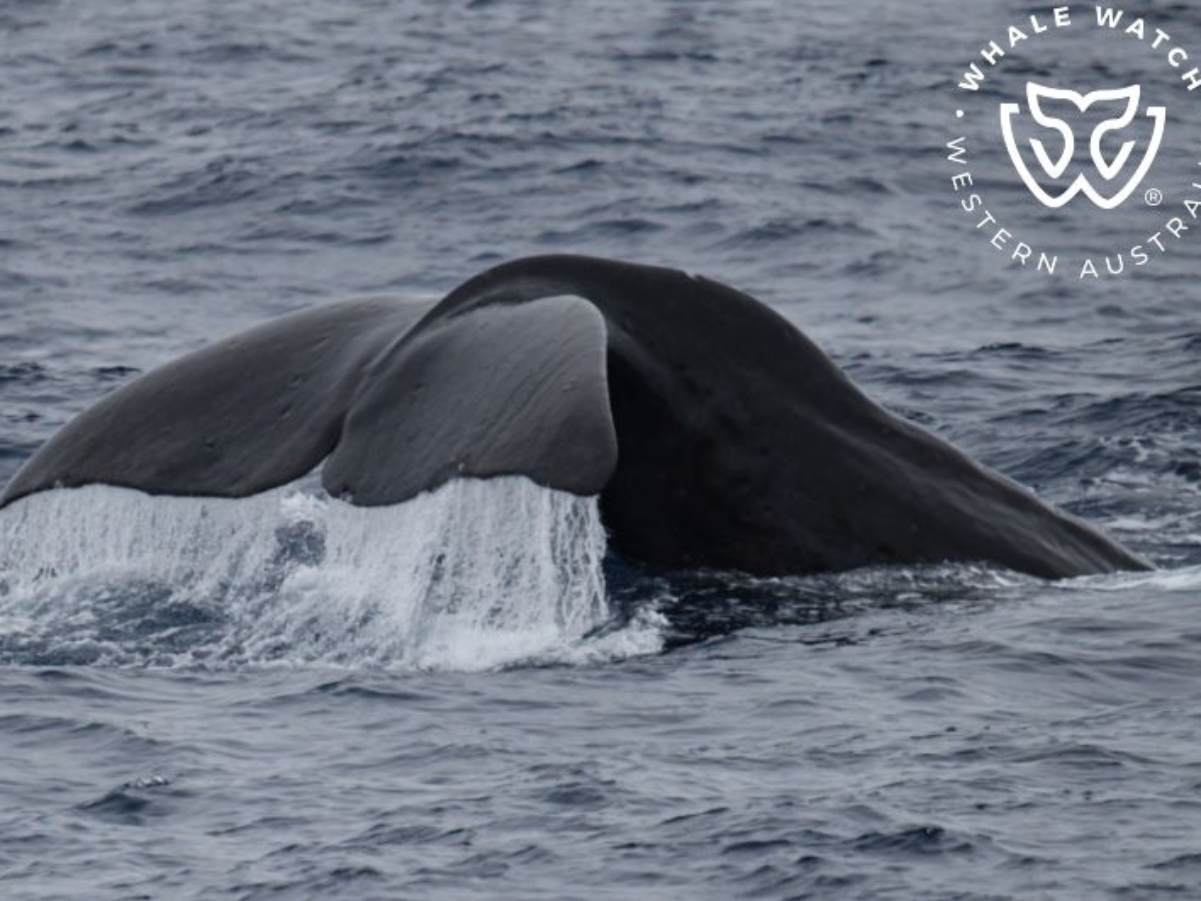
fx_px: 22621
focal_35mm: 652
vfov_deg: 2.3
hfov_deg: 3.0
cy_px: 450
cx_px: 556
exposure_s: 1/8000
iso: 1250
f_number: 6.3
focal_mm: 600
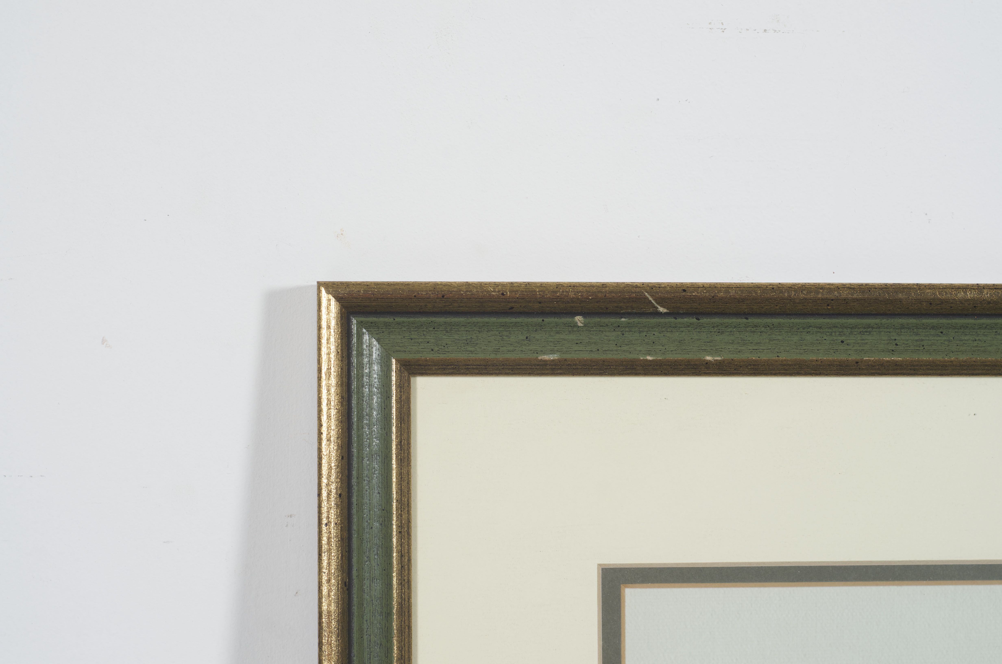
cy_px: 332
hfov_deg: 27.0
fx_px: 2083
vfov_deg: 18.1
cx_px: 501
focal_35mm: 75
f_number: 6.3
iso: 100
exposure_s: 1/125
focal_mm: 50
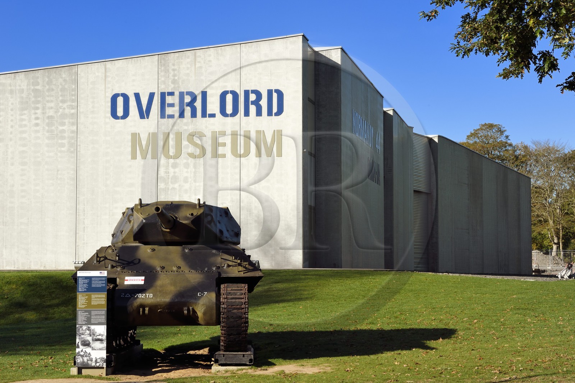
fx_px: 1309
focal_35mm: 82
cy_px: 192
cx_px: 288
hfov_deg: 24.8
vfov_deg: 16.6
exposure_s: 1/200
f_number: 16
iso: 160
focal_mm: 82
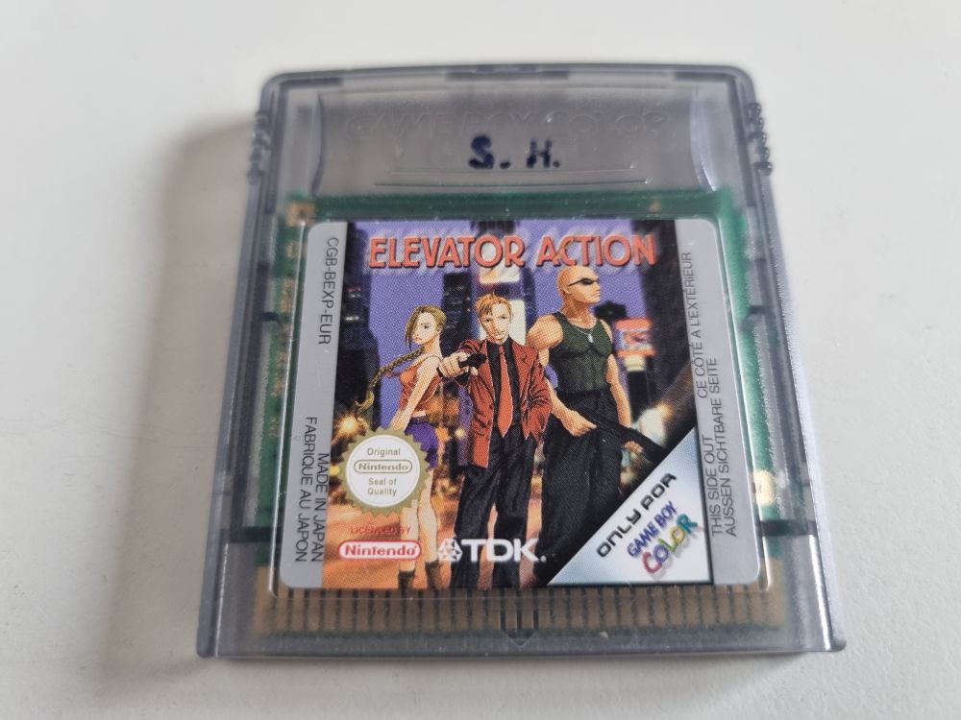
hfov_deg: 67.3
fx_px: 722
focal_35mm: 26
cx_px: 480
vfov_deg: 53.1
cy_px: 360
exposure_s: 1/50
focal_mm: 5.4
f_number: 1.8
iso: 200
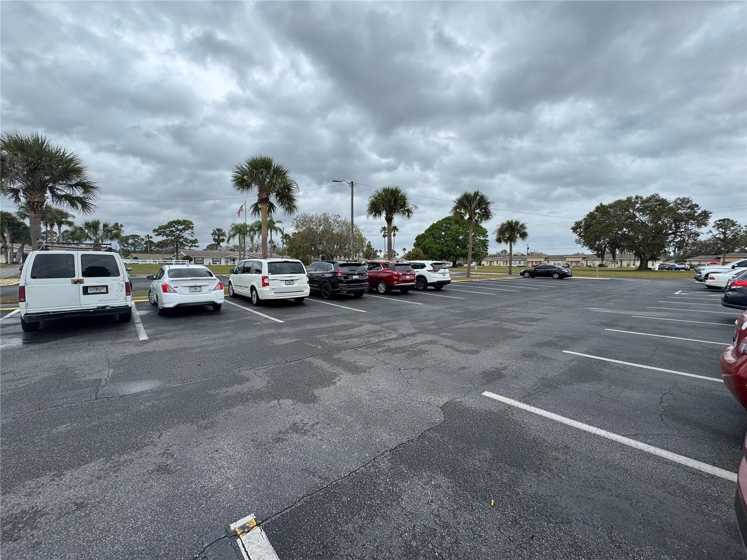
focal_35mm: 14
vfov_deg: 85.7
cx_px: 374
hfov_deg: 102.1
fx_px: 302
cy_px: 280
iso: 50
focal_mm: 2.22
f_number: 2.2
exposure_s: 1/582
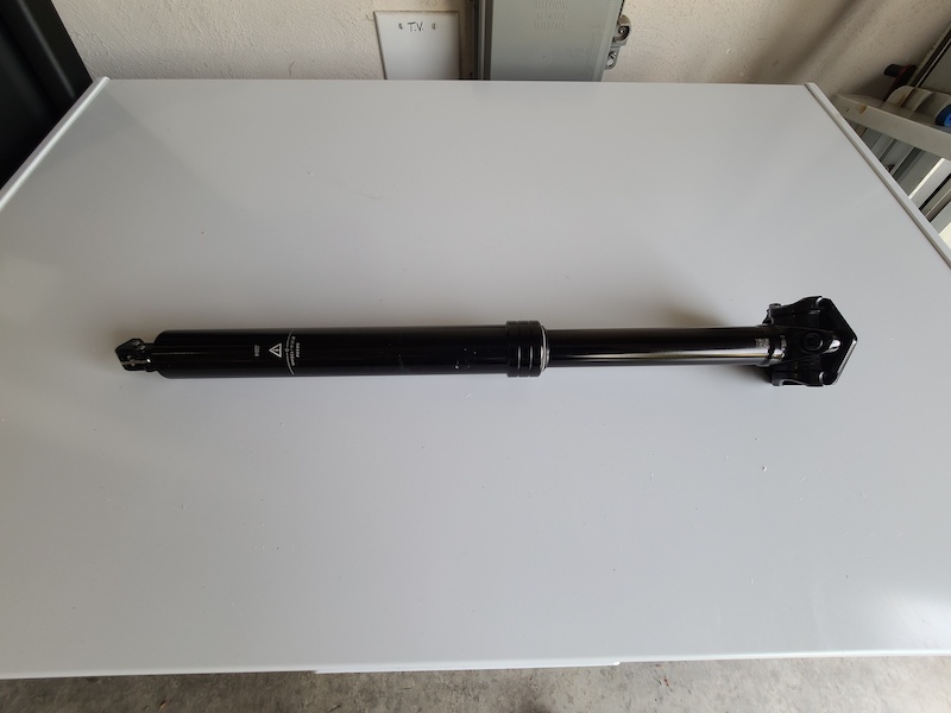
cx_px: 476
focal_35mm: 13
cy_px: 356
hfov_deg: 106.2
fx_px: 357
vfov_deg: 89.9
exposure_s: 1/59
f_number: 2.2
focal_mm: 2.2
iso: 80
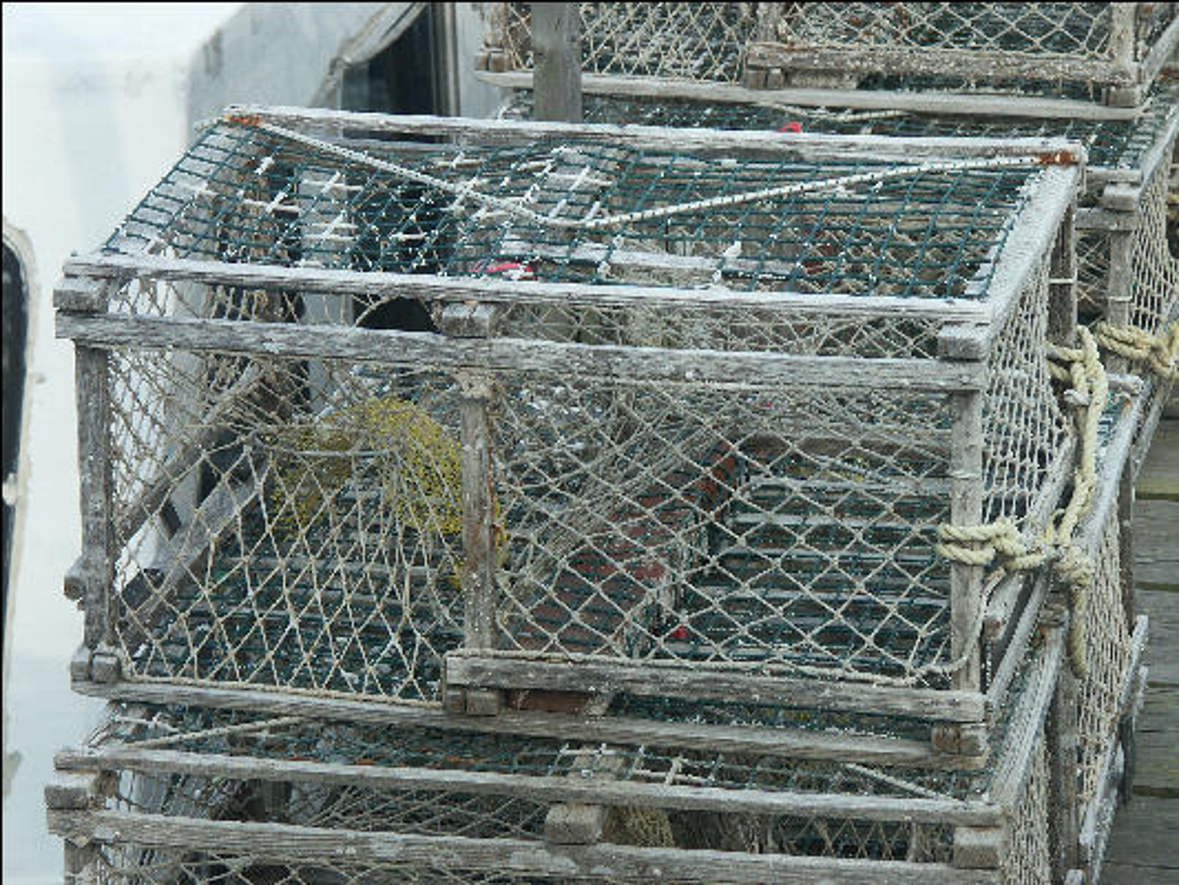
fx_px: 5246
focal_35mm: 154
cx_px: 590
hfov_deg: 12.8
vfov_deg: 9.6
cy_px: 442
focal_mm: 38.89
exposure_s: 1/400
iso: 100
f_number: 5
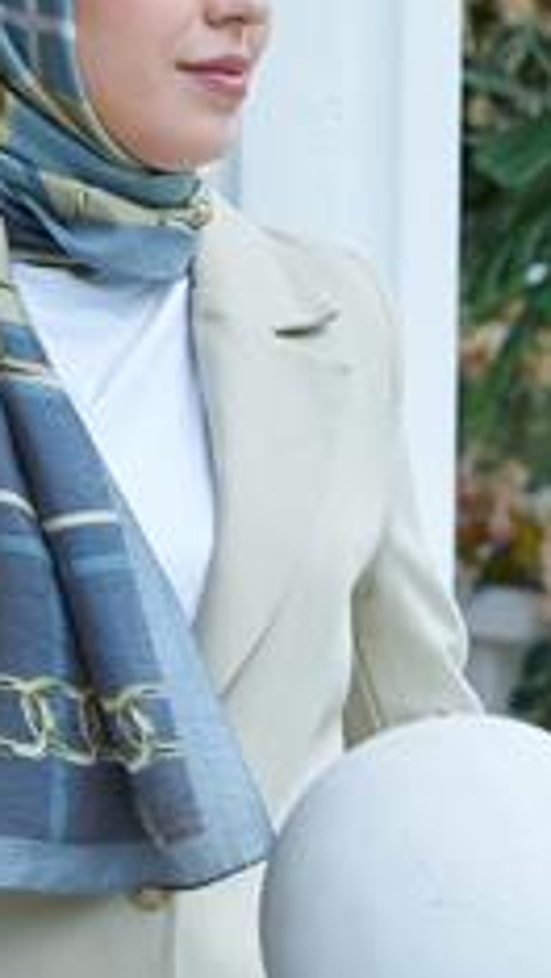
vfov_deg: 13.8
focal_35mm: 156
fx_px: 4043
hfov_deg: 7.7
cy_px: 426
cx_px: -46
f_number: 7.1
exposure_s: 1/125
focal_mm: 75
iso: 800
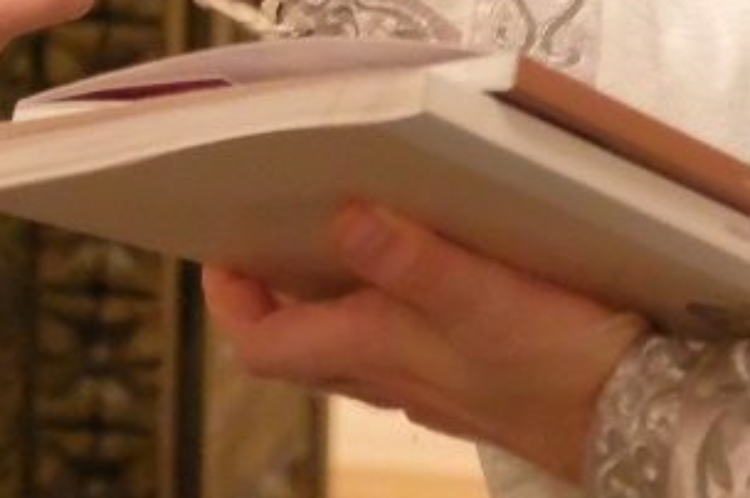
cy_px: -577
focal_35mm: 395
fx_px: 8220
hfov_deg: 5.2
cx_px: 15
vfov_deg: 3.4
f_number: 2.8
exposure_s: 1/60
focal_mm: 50
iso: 8000
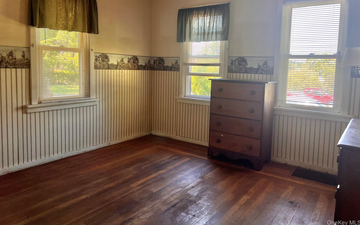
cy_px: 90
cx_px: 181
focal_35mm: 28
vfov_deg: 44.3
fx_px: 275
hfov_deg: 66.5
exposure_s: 1/127
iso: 32
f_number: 1.5
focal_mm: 5.7
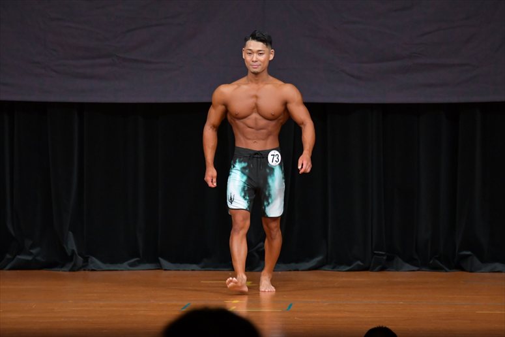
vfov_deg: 4.8
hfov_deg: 7.2
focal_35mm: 285
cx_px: 252
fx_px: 3996
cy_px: 168
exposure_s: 1/400
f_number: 5.6
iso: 4000
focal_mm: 190
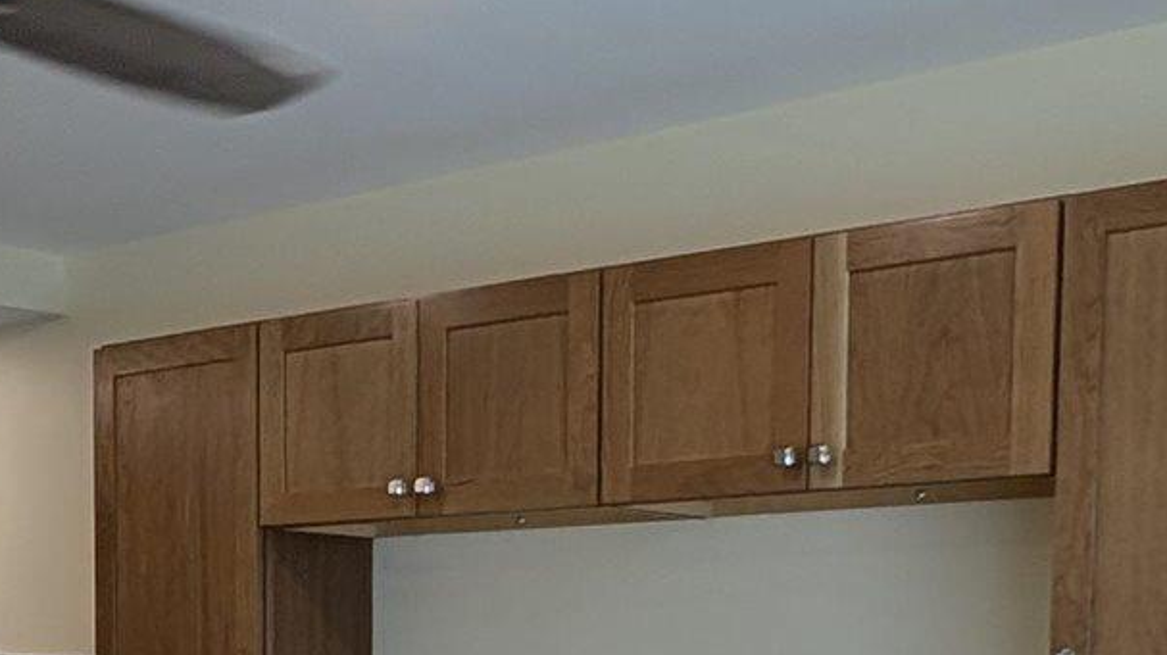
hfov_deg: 31.5
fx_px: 2042
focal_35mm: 66
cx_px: 329
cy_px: 905
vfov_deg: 16.9
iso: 61
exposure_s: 1/120
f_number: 1.95
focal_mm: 2.23
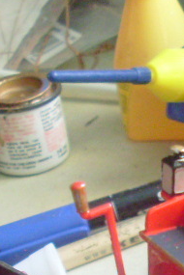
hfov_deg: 9.2
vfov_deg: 14.3
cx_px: 337
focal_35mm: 142
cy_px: 265
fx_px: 1089
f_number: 3
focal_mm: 6.3
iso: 200
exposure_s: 1/10
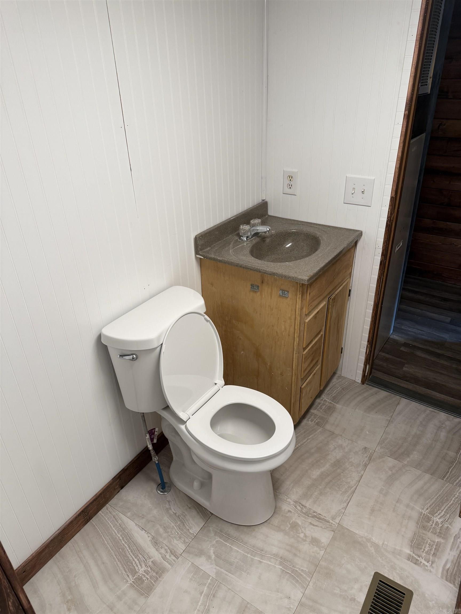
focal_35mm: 24
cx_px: 230
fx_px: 426
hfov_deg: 56.8
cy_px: 307
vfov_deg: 71.6
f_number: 1.78
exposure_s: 1/120
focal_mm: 6.76
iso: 160
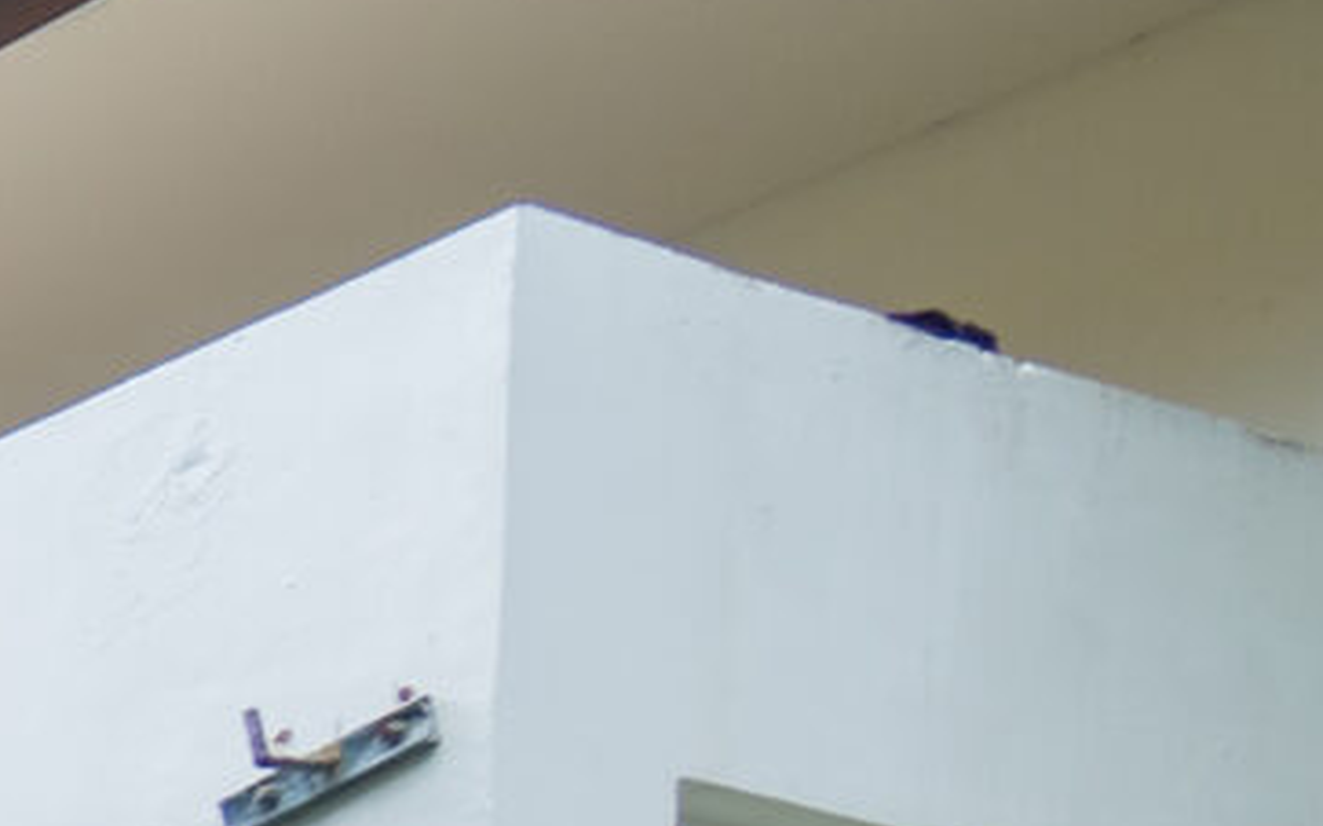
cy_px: 2655
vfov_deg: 9.1
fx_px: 3893
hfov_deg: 10.5
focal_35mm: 108
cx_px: -2964
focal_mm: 10
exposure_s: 1/400
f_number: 6.3
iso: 100
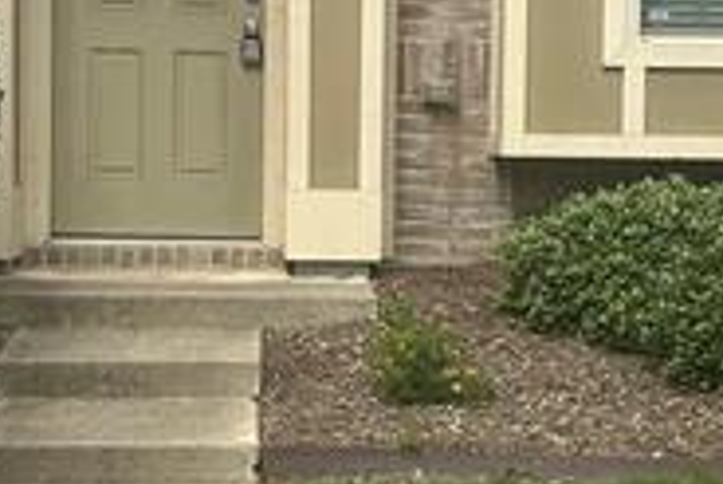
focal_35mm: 113
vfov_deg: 12.1
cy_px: 244
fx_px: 2271
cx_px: 479
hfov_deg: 18.0
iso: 50
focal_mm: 5.7
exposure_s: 1/3356
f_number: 1.5
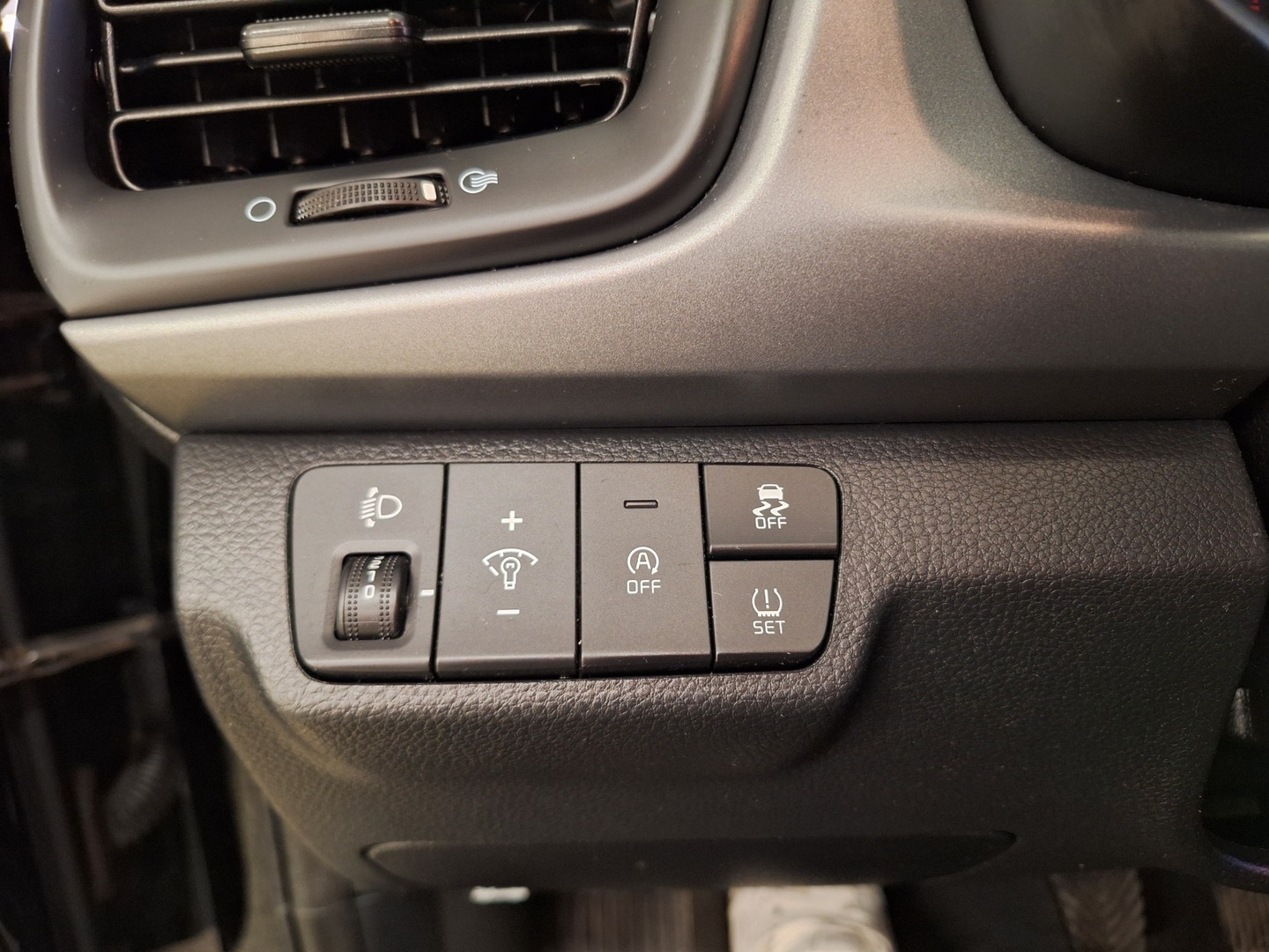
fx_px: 843
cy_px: 476
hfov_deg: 73.9
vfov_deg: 58.9
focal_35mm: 23
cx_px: 634
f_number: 1.8
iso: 400
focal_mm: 5.54
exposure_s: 1/20
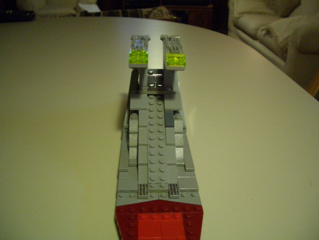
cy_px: 120
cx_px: 160
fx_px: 323
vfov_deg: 40.7
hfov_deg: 52.6
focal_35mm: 35
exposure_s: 1/15
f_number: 2.6
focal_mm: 5.8
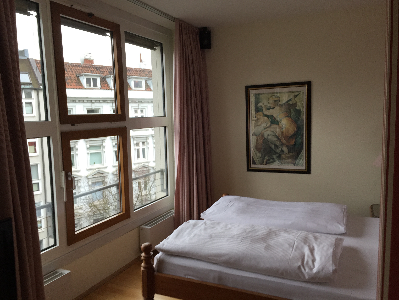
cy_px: 150
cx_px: 200
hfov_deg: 61.7
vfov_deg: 48.2
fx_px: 334
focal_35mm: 29
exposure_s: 1/120
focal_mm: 4.15
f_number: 2.2
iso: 50
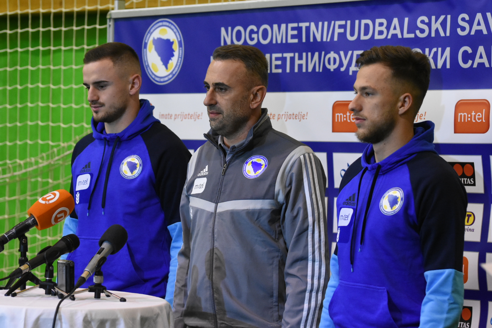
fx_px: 1763
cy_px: 164
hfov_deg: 15.9
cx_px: 246
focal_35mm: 129
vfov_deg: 10.6
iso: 4000
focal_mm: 86
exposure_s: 1/250
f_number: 4.5
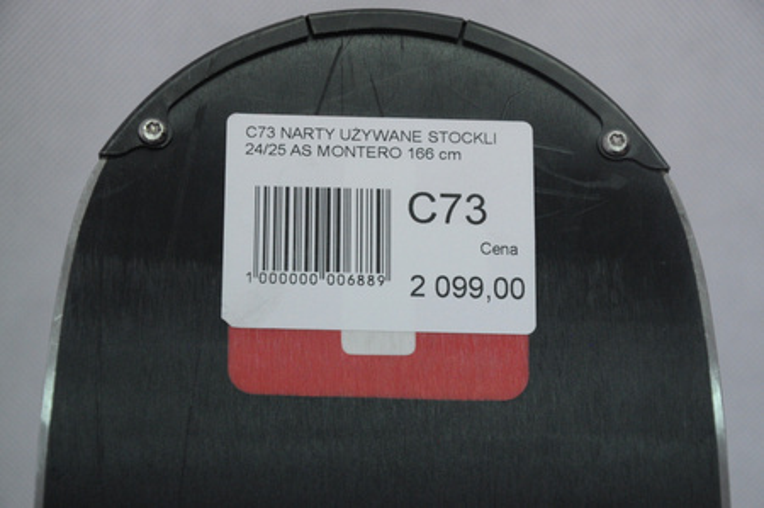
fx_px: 2925
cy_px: 254
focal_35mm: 138
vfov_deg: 9.9
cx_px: 382
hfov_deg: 14.9
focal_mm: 92
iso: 2200
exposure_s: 1/125
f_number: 8
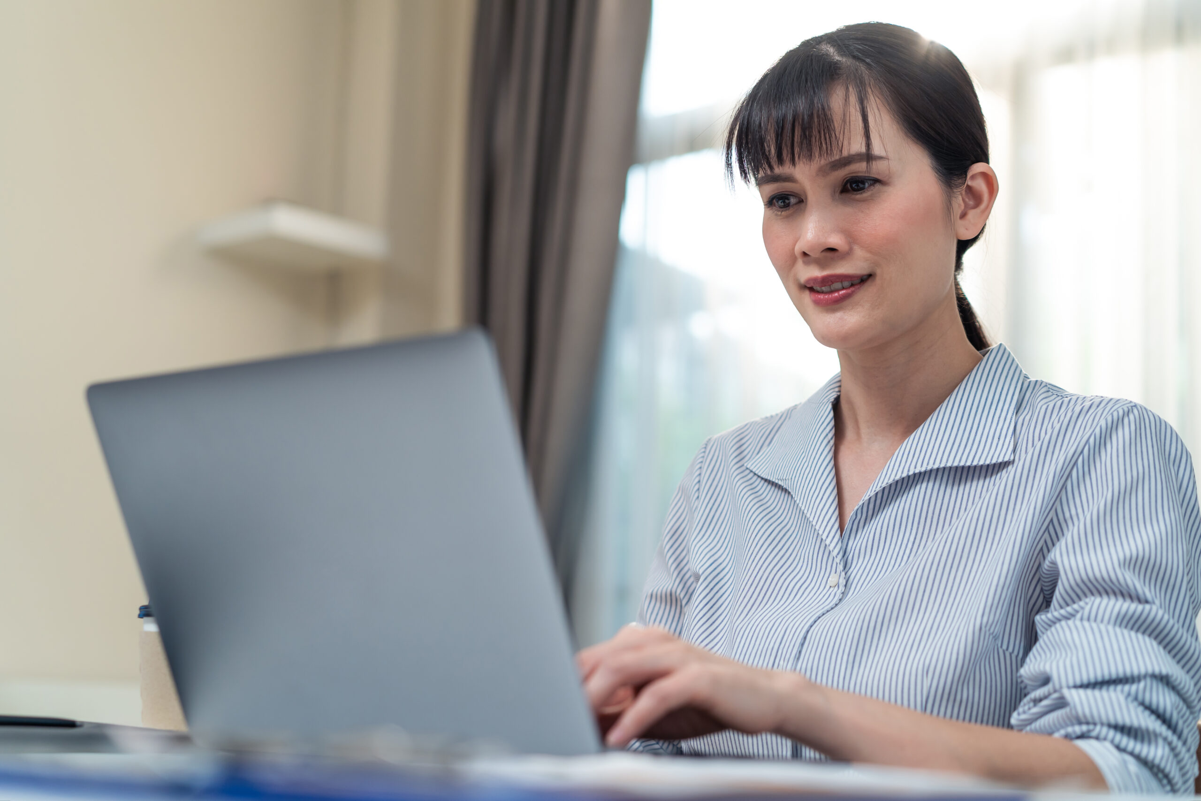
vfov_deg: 24.6
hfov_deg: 36.2
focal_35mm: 55
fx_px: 1835
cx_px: 600
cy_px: 400
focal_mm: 55
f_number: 2.8
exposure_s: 1/100
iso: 500
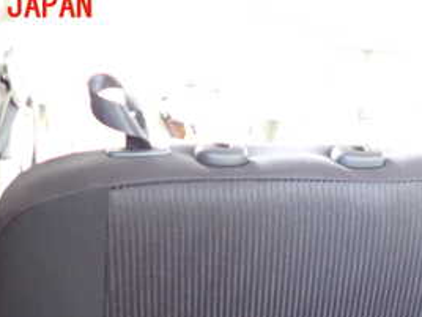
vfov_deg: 24.5
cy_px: 342
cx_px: 279
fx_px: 683
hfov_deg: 34.1
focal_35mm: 56
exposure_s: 1/15
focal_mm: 4.5
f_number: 2
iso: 800
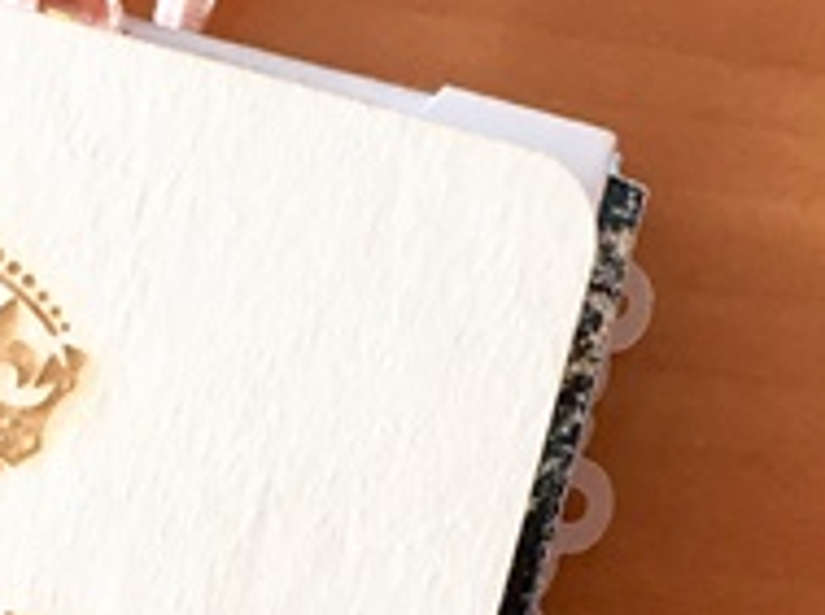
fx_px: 2926
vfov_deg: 11.8
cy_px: 702
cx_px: 306
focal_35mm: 123
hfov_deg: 16.0
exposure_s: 1/33
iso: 32
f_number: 2.2
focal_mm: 4.15
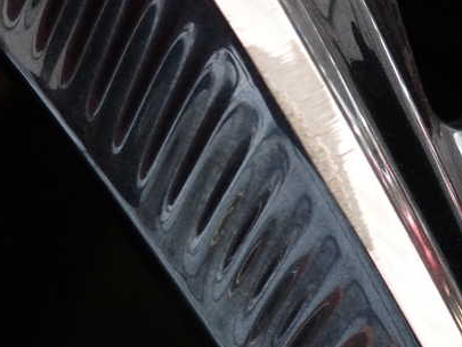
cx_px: 209
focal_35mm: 37
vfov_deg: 38.4
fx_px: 494
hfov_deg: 50.1
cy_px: 128
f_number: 2
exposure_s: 1/40
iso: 200
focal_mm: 4.5
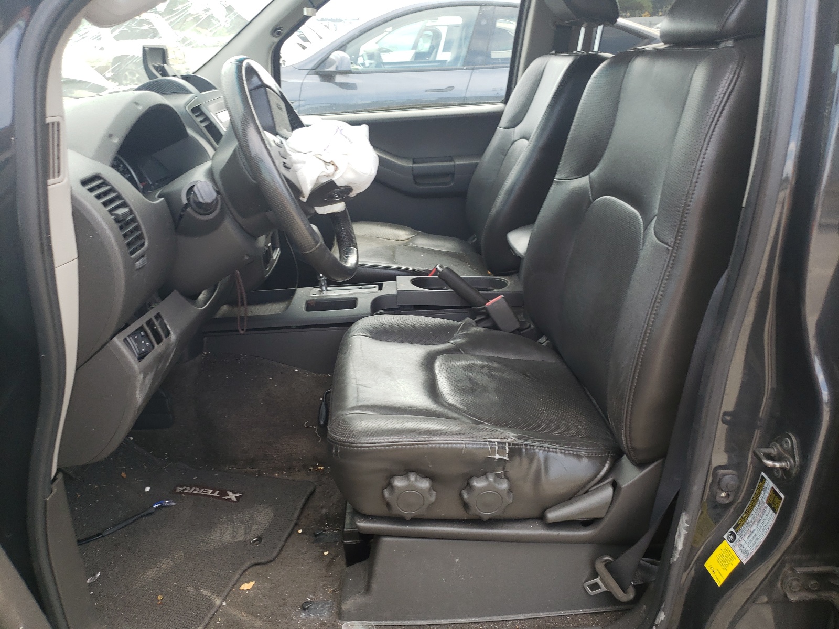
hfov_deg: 67.3
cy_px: 314
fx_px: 630
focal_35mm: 26
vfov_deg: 53.1
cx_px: 420
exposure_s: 1/222
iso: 50
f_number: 1.5
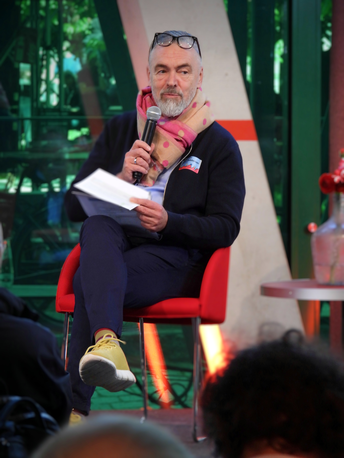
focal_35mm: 235
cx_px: 172
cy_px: 229
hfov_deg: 6.3
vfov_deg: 8.4
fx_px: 3114
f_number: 4.5
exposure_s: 1/30
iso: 400
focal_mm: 42.2
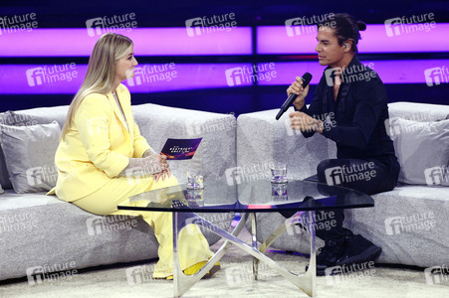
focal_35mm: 440
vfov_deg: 3.1
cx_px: 224
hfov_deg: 4.7
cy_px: 149
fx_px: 5484
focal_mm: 440
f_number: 5.6
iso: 4000
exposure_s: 1/250
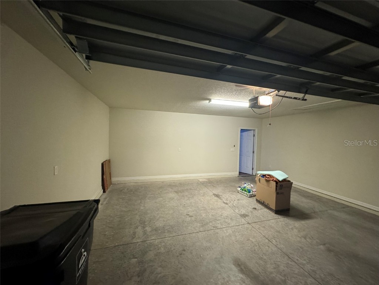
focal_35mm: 14
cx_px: 190
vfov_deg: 85.7
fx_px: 153
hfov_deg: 102.1
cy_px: 142
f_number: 2.2
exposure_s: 1/60
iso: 640
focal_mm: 2.22
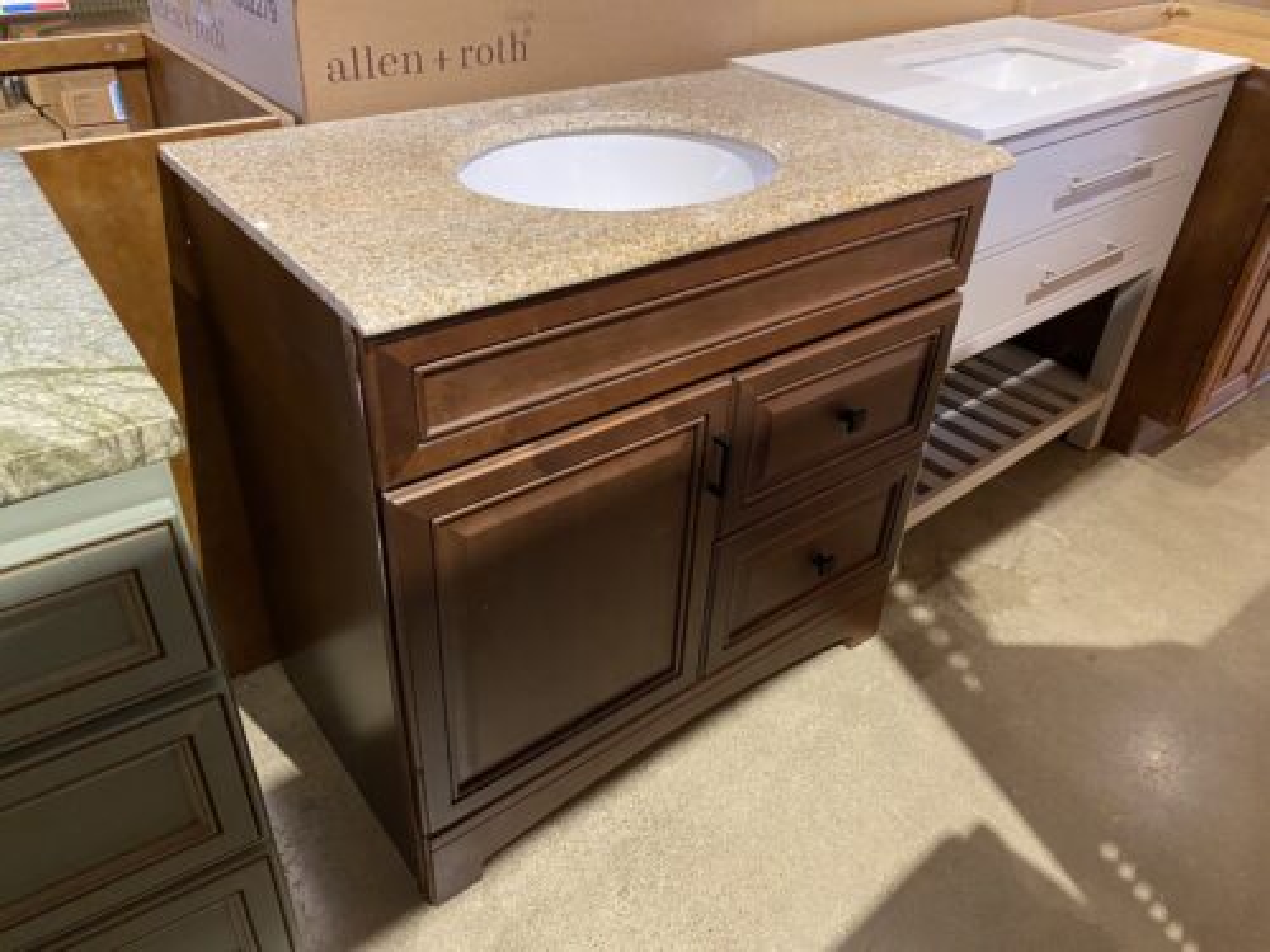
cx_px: 635
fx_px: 954
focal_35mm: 26
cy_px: 476
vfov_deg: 53.1
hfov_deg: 67.3
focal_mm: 4.25
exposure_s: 1/40
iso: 320
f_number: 1.8
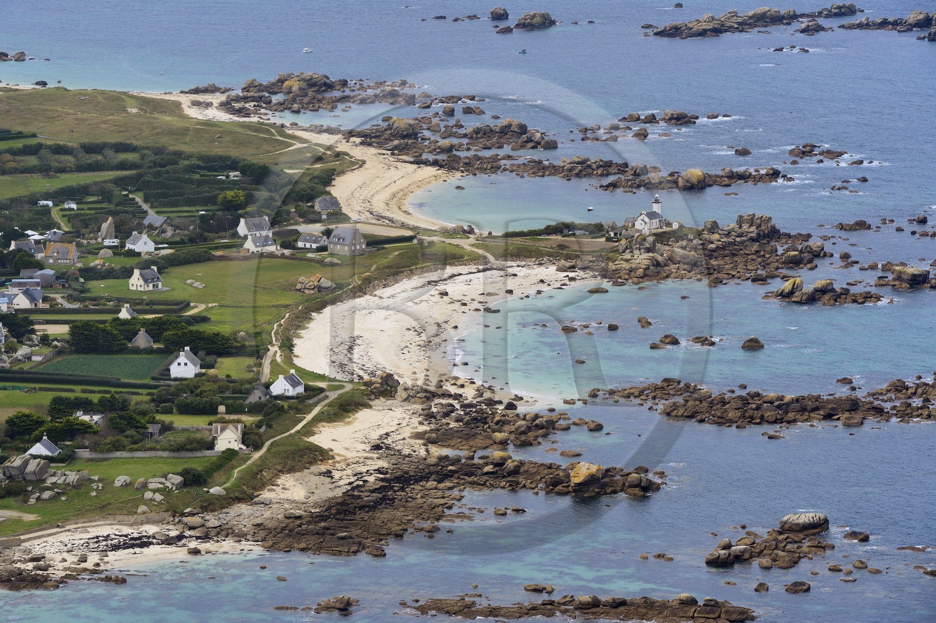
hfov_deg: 13.7
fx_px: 3899
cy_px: 312
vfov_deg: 9.1
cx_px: 468
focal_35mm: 150
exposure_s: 1/1000
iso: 800
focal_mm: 150
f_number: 9
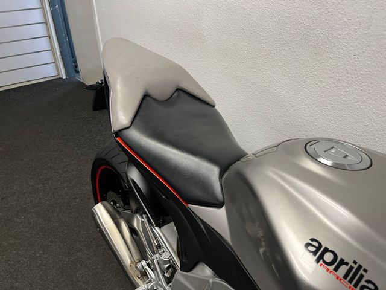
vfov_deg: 53.1
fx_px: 290
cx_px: 193
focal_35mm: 26
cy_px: 145
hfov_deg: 67.3
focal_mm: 5.1
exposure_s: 1/100
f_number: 1.6
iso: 125
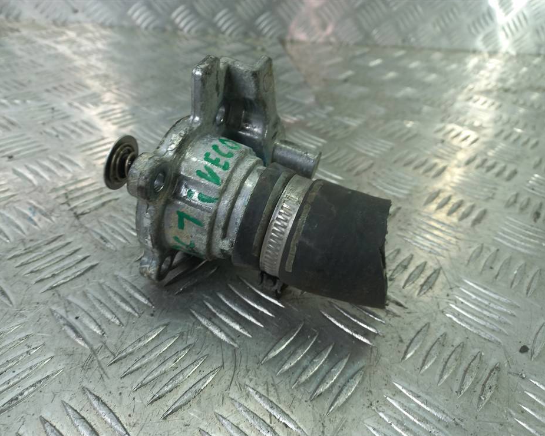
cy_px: 224
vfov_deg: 53.2
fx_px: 436
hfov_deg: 64.1
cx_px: 263
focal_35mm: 27
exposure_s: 1/50
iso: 40
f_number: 1.8
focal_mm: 4.6
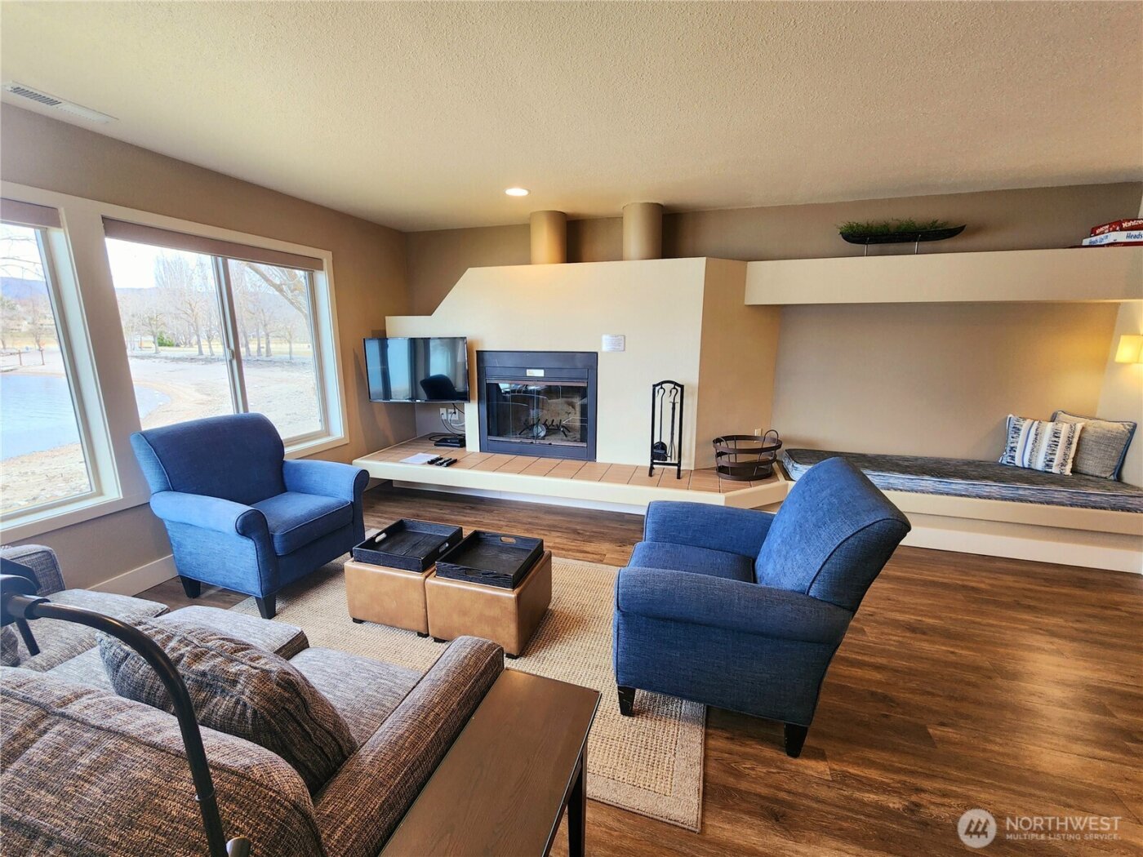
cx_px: 572
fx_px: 429
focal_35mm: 13
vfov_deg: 89.9
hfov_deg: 106.2
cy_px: 428
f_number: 2.2
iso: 100
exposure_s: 1/60.2
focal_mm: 2.2
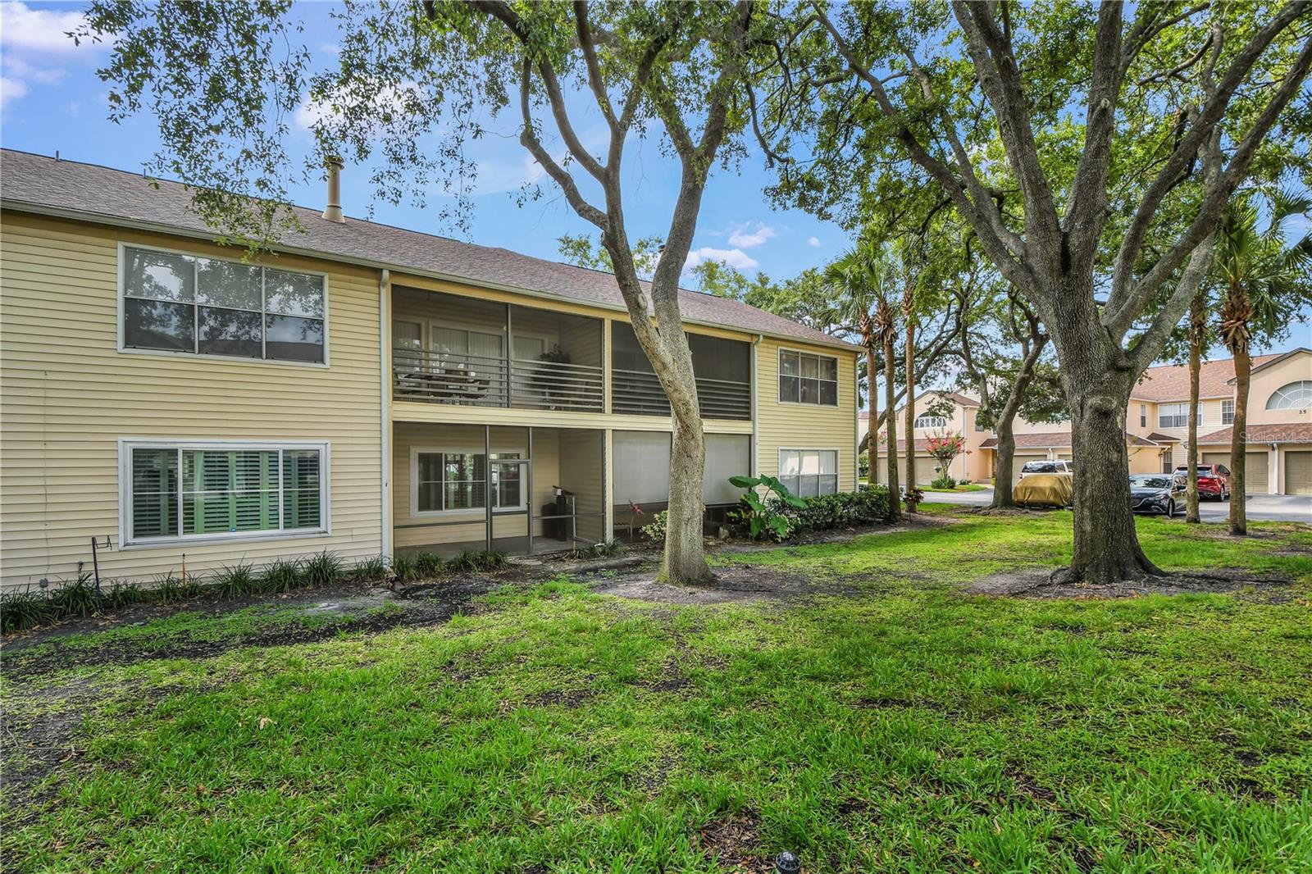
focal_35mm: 15
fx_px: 547
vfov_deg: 77.3
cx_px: 656
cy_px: 437
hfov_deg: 100.4
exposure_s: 1/100
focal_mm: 10
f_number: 7.1
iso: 100
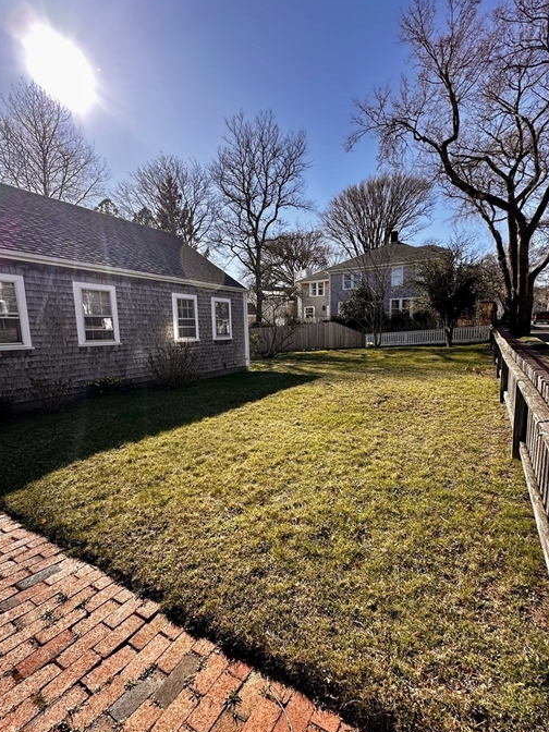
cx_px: 286
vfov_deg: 94.5
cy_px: 379
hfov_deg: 78.1
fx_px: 338
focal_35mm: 16
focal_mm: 2.22
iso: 50
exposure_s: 1/1033
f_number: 2.2
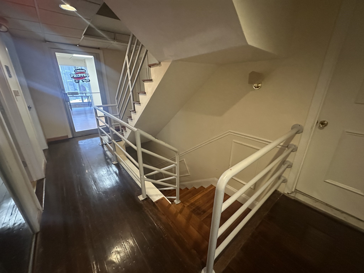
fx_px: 147
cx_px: 182
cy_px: 136
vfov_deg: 85.7
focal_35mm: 14
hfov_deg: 102.1
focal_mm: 2.22
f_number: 2.2
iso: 1000
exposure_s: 1/60
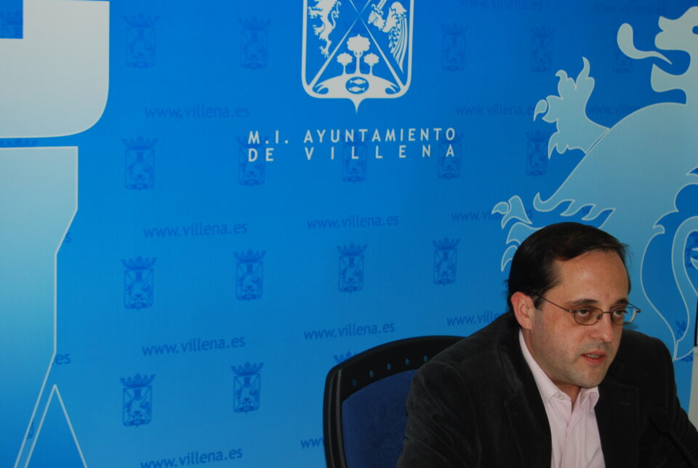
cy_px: 234
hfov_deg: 24.6
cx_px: 349
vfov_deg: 16.6
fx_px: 1603
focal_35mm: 82
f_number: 5.6
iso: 200
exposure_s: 1/60
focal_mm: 55
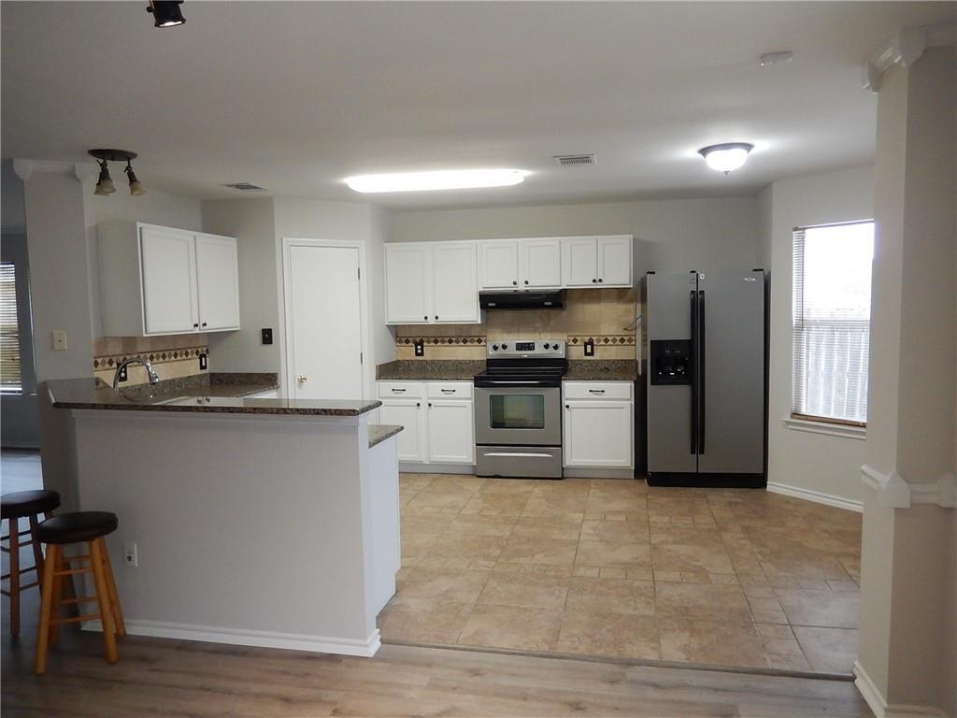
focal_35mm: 25
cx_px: 478
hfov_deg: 69.4
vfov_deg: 54.9
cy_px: 359
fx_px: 691
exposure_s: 1/40
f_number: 3.4
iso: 400
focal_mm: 4.5
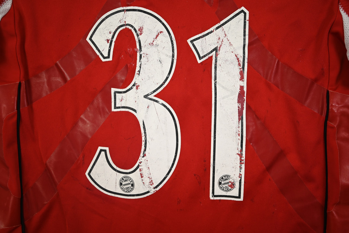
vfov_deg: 39.4
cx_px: 174
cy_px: 116
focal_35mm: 34
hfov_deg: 56.5
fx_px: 325
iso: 200
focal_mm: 33.5
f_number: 5
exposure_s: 1/125
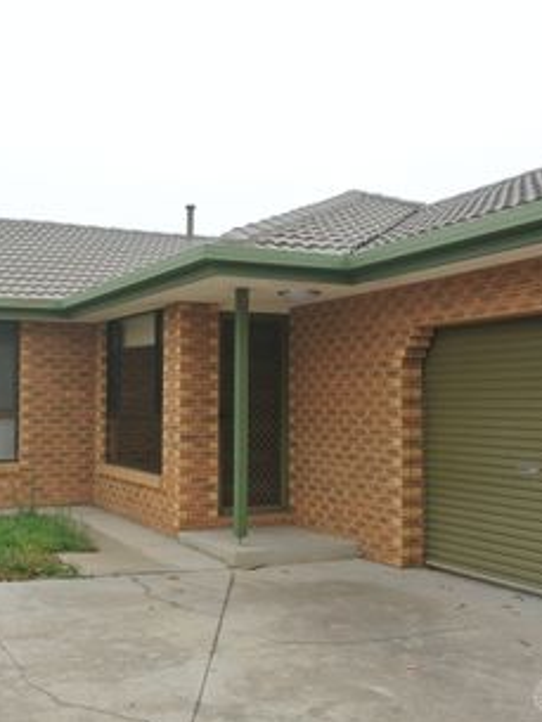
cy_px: 366
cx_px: 168
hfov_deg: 35.5
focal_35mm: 40
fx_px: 834
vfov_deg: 46.8
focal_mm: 10
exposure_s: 1/250
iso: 100
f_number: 4
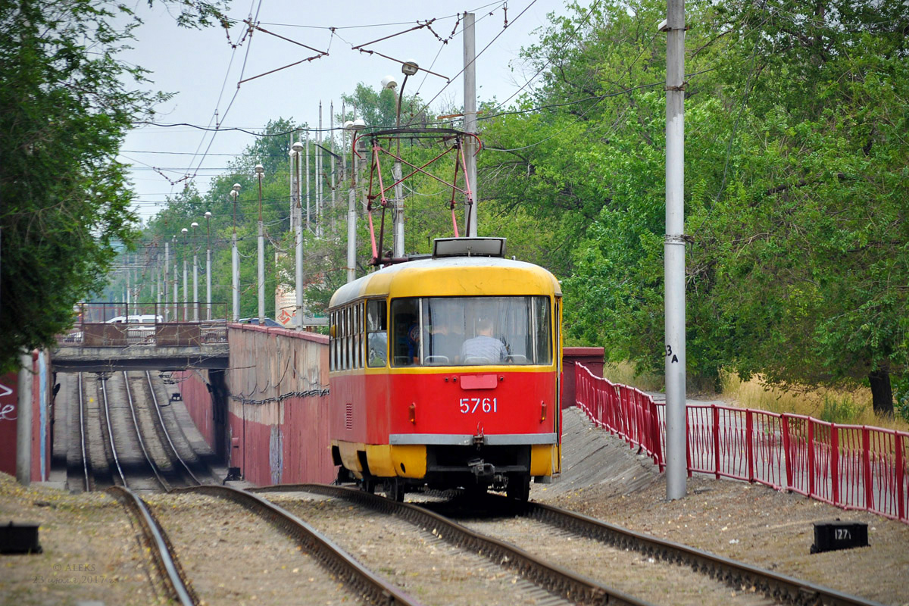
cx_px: 454
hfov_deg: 13.0
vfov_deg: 8.7
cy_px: 303
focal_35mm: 158
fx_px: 3977
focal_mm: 105
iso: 200
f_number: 5.6
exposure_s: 1/250
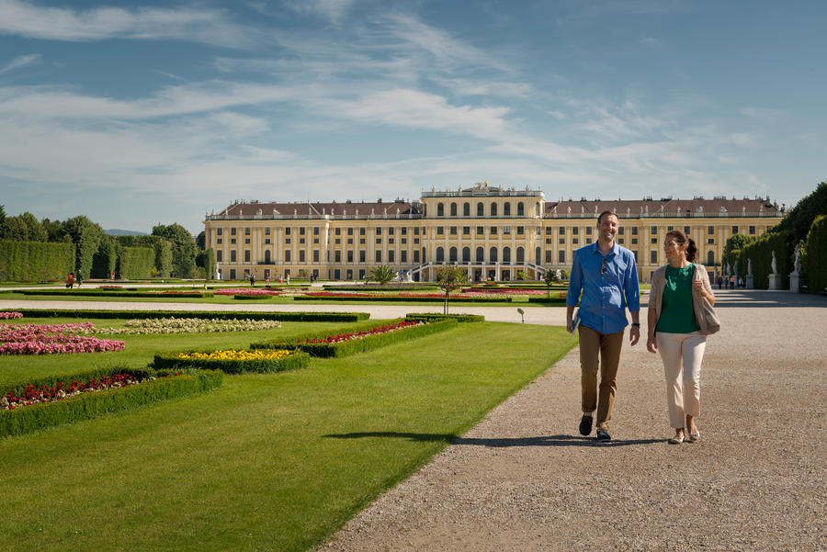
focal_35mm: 48
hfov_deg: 41.1
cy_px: 276
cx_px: 414
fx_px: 1103
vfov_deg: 28.1
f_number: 8
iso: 100
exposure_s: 1/320
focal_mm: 48
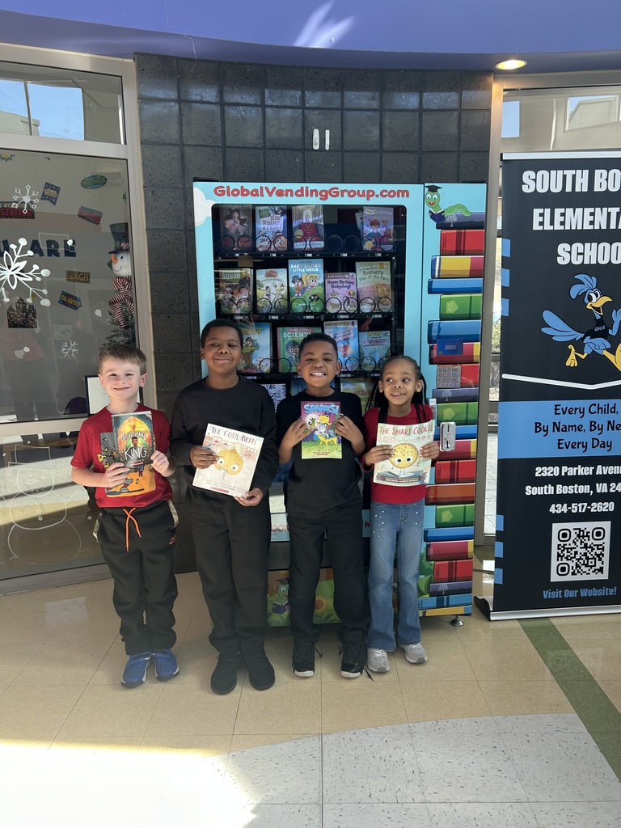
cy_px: 414
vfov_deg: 67.3
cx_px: 310
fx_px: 622
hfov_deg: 53.1
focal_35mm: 26
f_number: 1.5
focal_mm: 5.7
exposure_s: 1/121
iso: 40
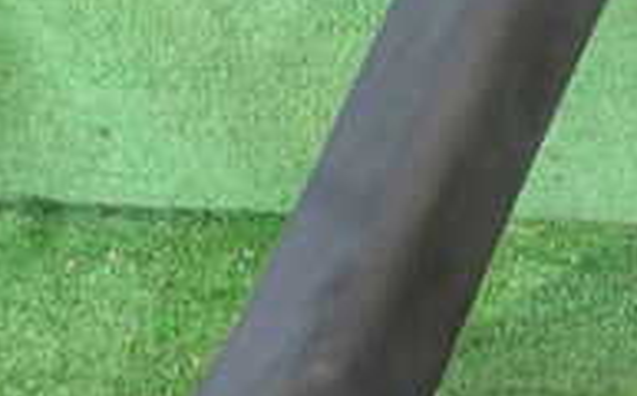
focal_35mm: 99
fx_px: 1716
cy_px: 66
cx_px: 426
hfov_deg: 21.0
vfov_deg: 13.1
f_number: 2.3
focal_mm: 5.4
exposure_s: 1/30
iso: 500
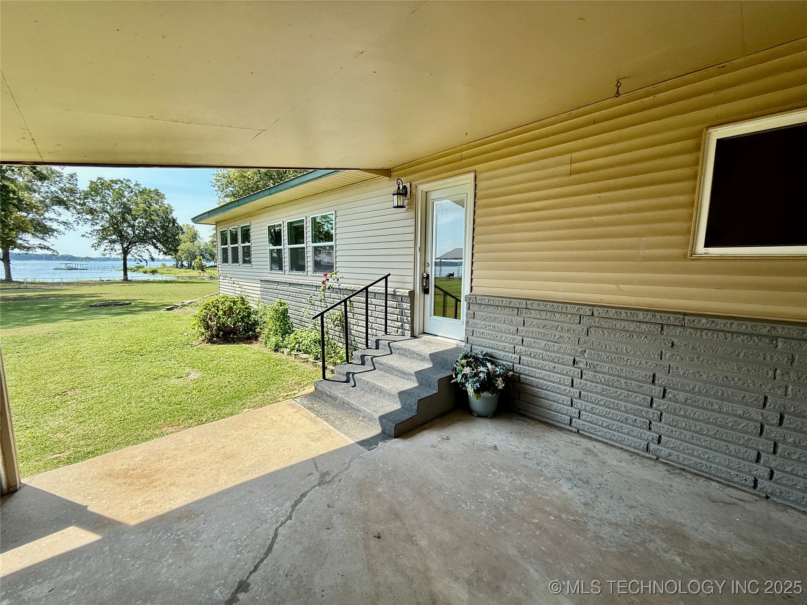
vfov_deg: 85.7
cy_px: 302
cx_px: 404
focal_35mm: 14
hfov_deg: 102.1
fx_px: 326
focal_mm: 2.22
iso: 50
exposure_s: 1/709
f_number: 2.2
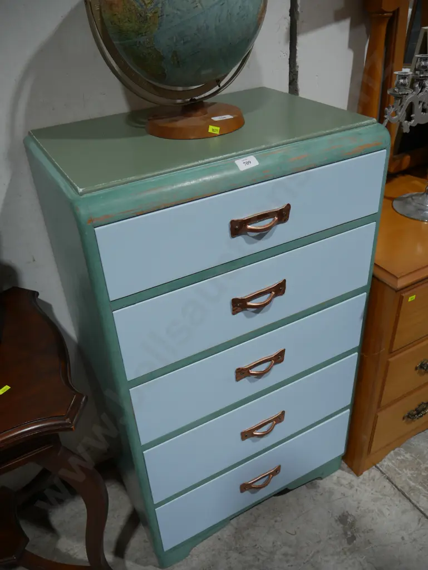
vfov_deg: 63.4
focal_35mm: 28
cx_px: 214
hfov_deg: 49.8
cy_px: 285
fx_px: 461
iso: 200
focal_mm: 14
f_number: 3.5
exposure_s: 1/100
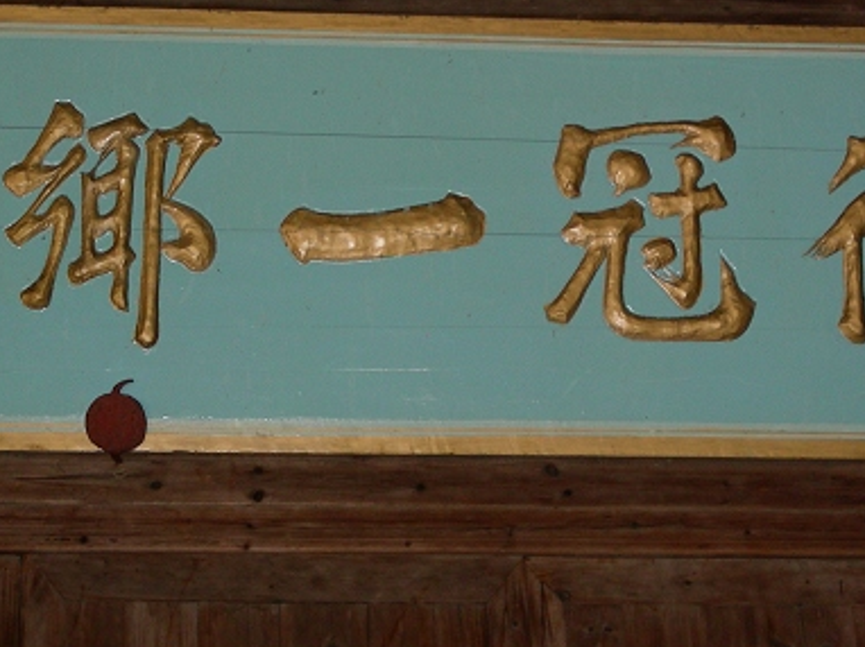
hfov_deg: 16.4
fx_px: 2997
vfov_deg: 12.3
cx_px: 525
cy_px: 363
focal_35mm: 120
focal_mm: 13.2
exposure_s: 1/60.1
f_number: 3.5
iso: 76
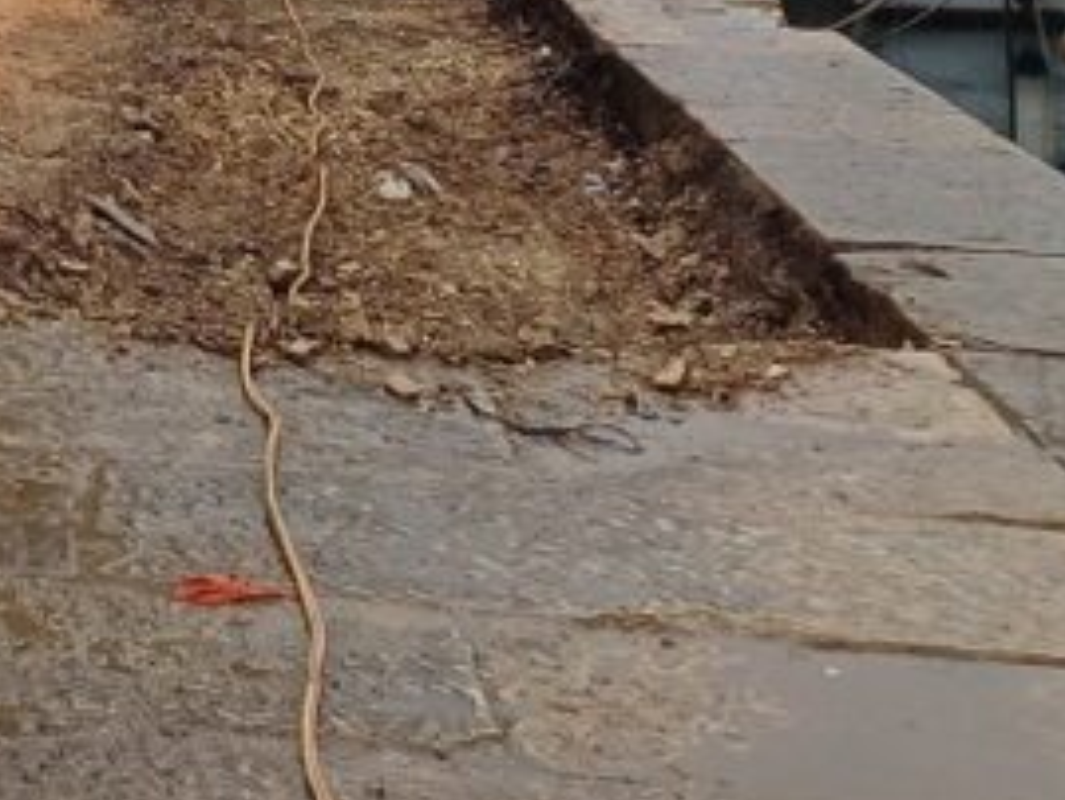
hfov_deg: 18.0
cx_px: -606
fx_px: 2924
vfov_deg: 13.7
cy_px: -693
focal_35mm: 95
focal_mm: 4.65
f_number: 1.8
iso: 50
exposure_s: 1/169
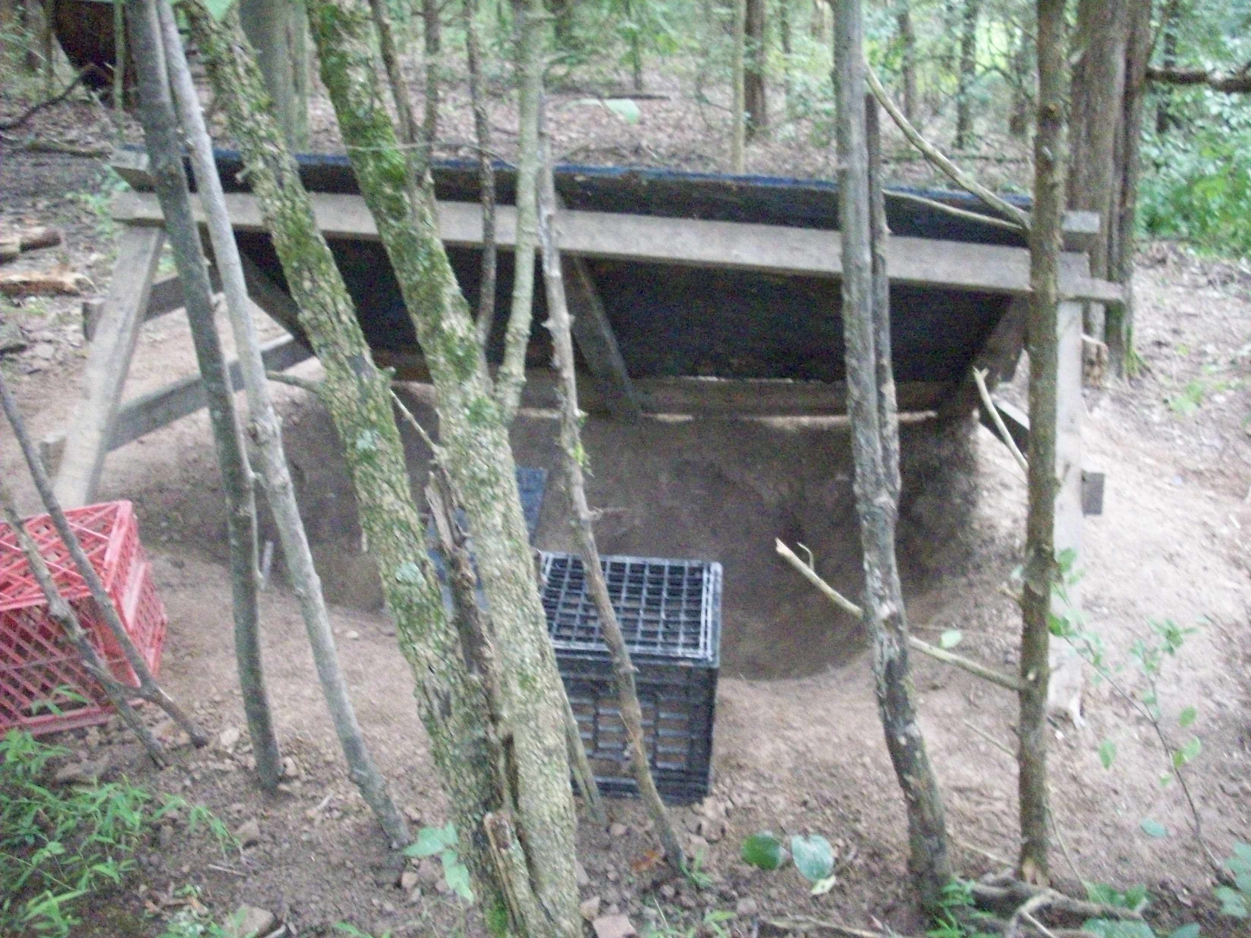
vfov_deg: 38.7
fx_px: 1337
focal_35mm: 37
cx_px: 626
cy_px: 469
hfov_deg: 50.1
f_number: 2.8
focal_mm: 6.2
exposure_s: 1/34
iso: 800
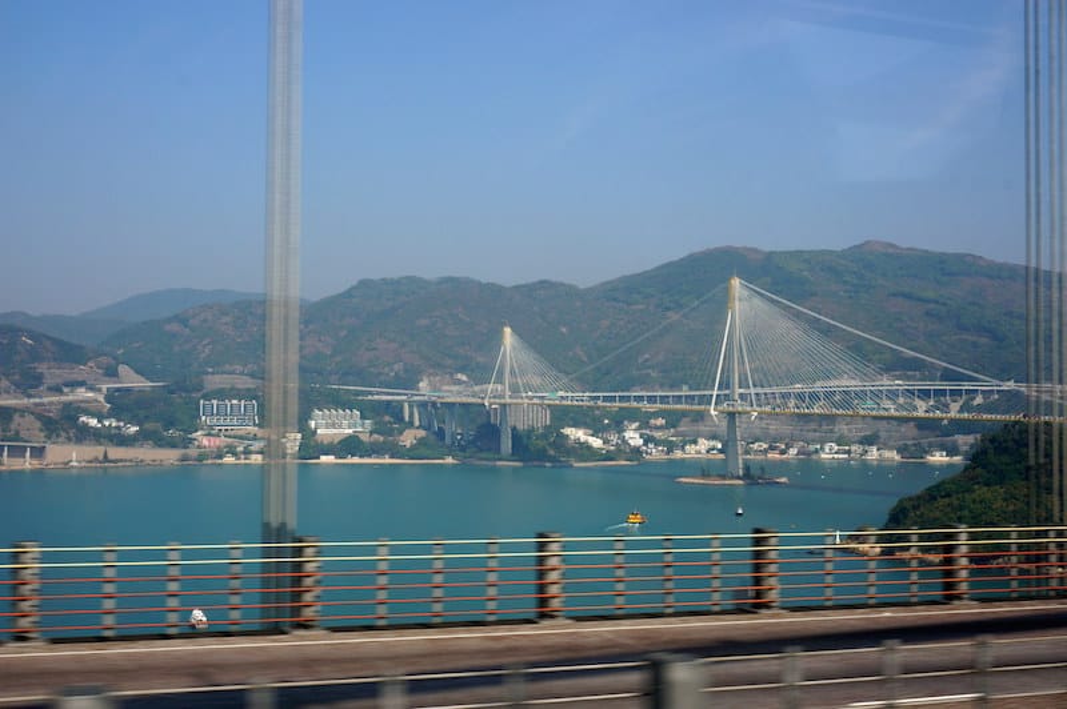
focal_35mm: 46
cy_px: 354
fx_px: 1377
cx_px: 534
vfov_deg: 28.9
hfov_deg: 42.4
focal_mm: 31
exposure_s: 1/100
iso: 100
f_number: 13
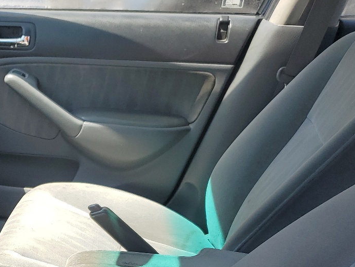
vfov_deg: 23.0
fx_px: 615
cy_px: 294
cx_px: -11
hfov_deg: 29.7
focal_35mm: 60
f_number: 1.5
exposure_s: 1/714
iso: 50
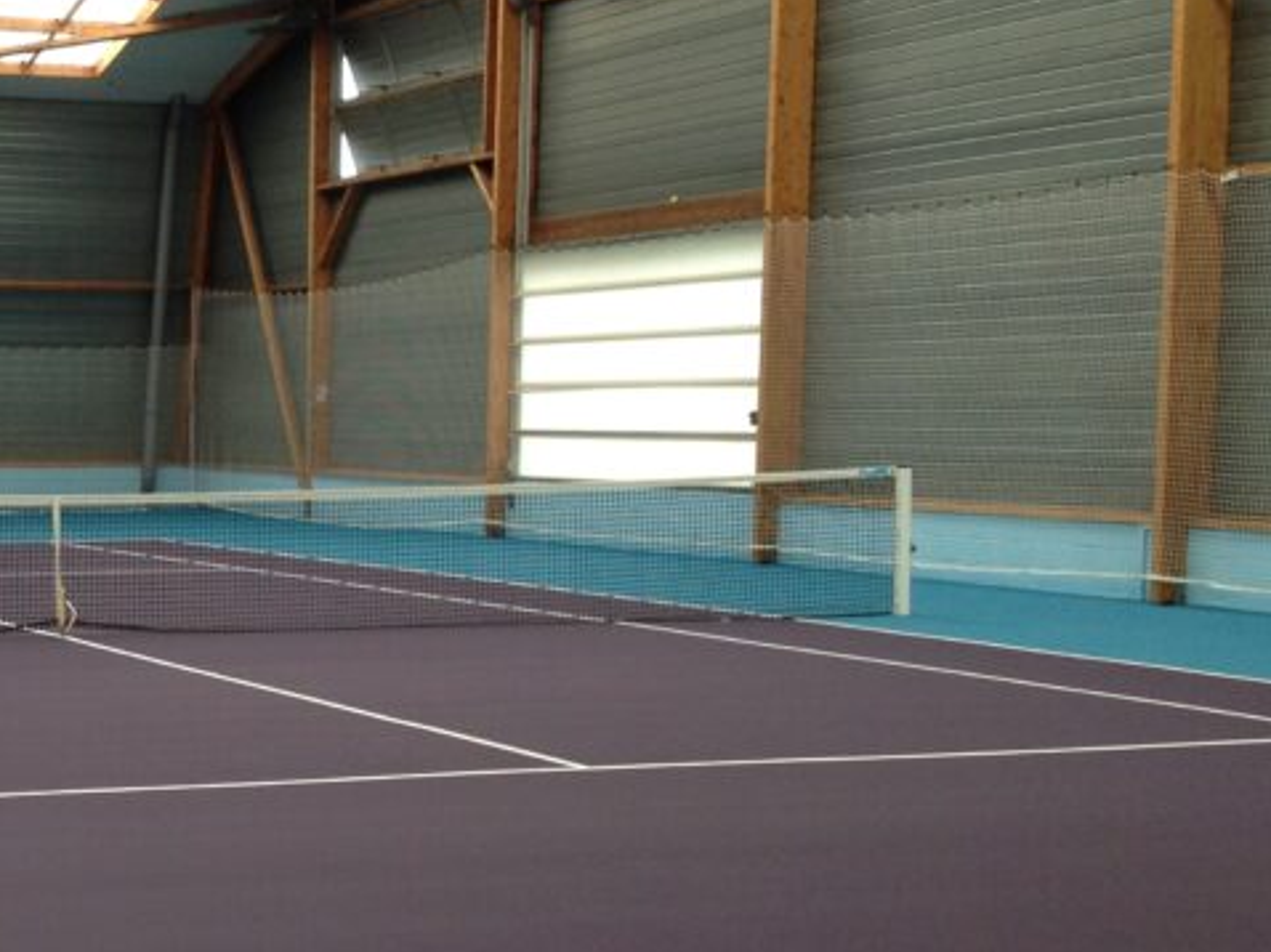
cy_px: 657
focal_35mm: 75
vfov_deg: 19.5
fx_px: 2752
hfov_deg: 24.8
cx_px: -3
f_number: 2.4
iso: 64
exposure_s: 1/60
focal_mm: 4.28
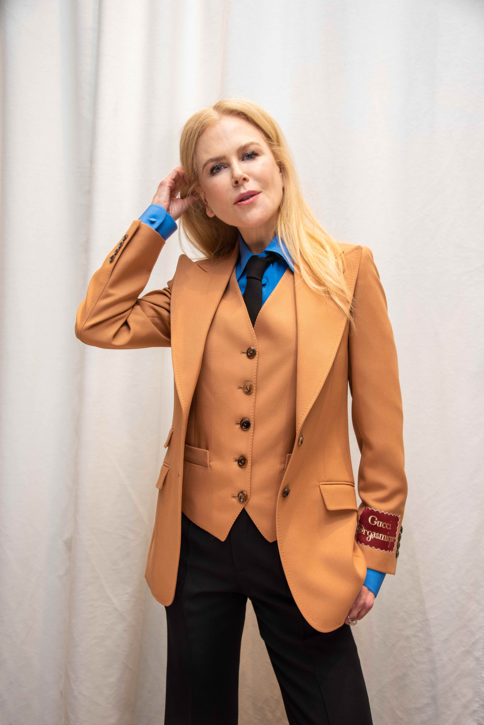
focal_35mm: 45
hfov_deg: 29.9
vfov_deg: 43.6
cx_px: 242
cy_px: 362
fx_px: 907
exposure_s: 1/60
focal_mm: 45
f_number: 5.6
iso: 640
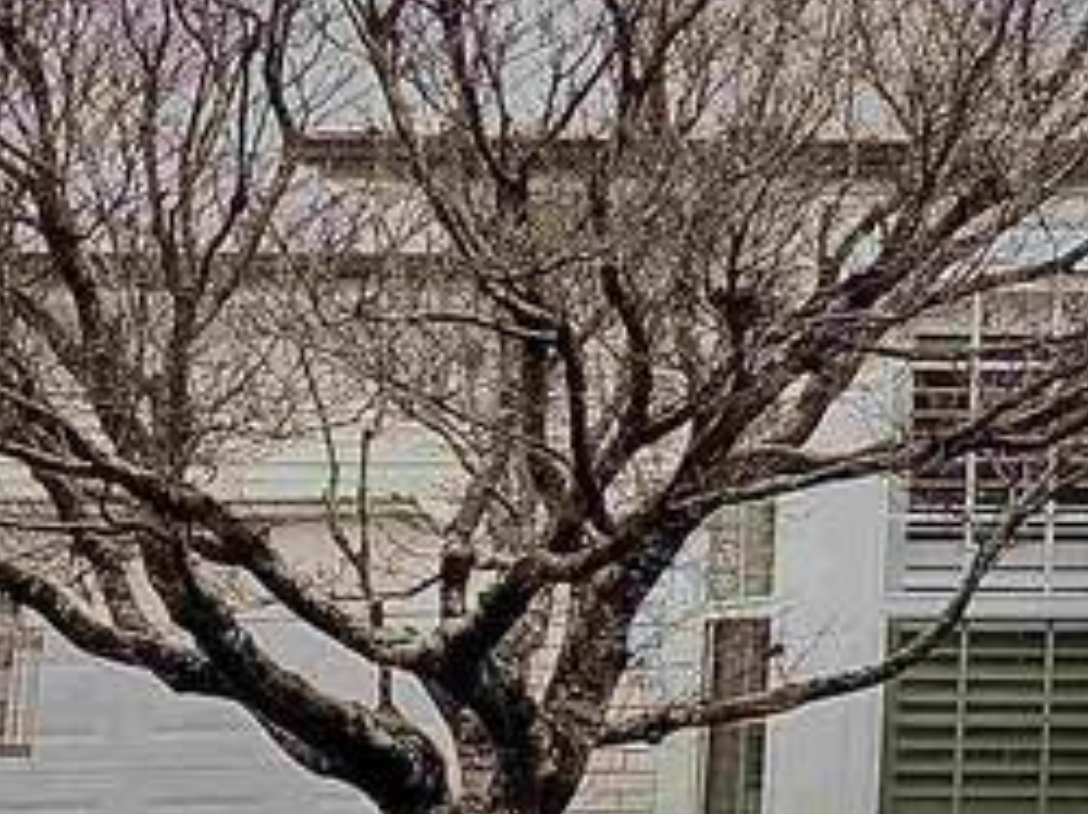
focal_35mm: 123
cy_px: 353
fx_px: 3862
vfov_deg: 12.0
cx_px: 1924
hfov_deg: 14.3
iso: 80
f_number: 1.78
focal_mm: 6.76
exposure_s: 1/967
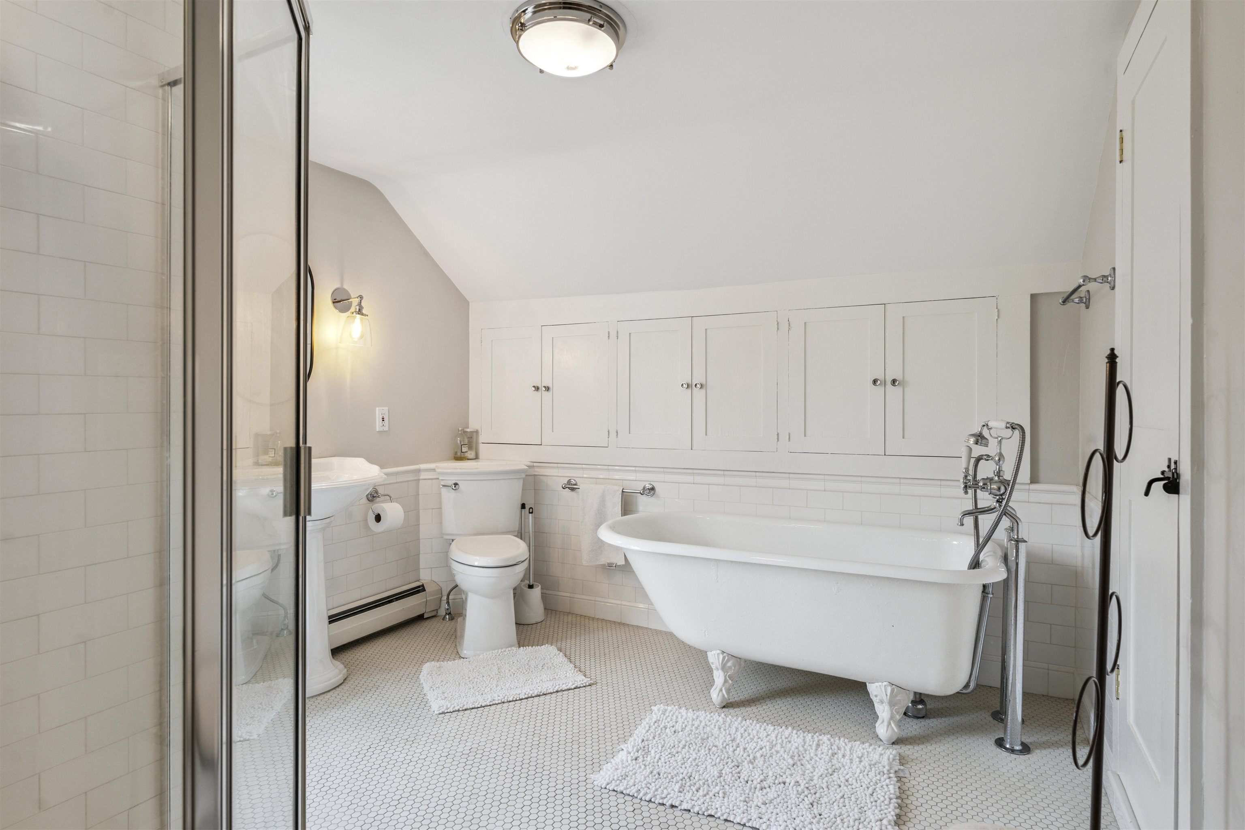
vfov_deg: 63.2
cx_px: 622
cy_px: 415
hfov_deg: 85.4
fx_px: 674
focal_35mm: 20
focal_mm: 19.5
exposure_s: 1/8
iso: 400
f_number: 8
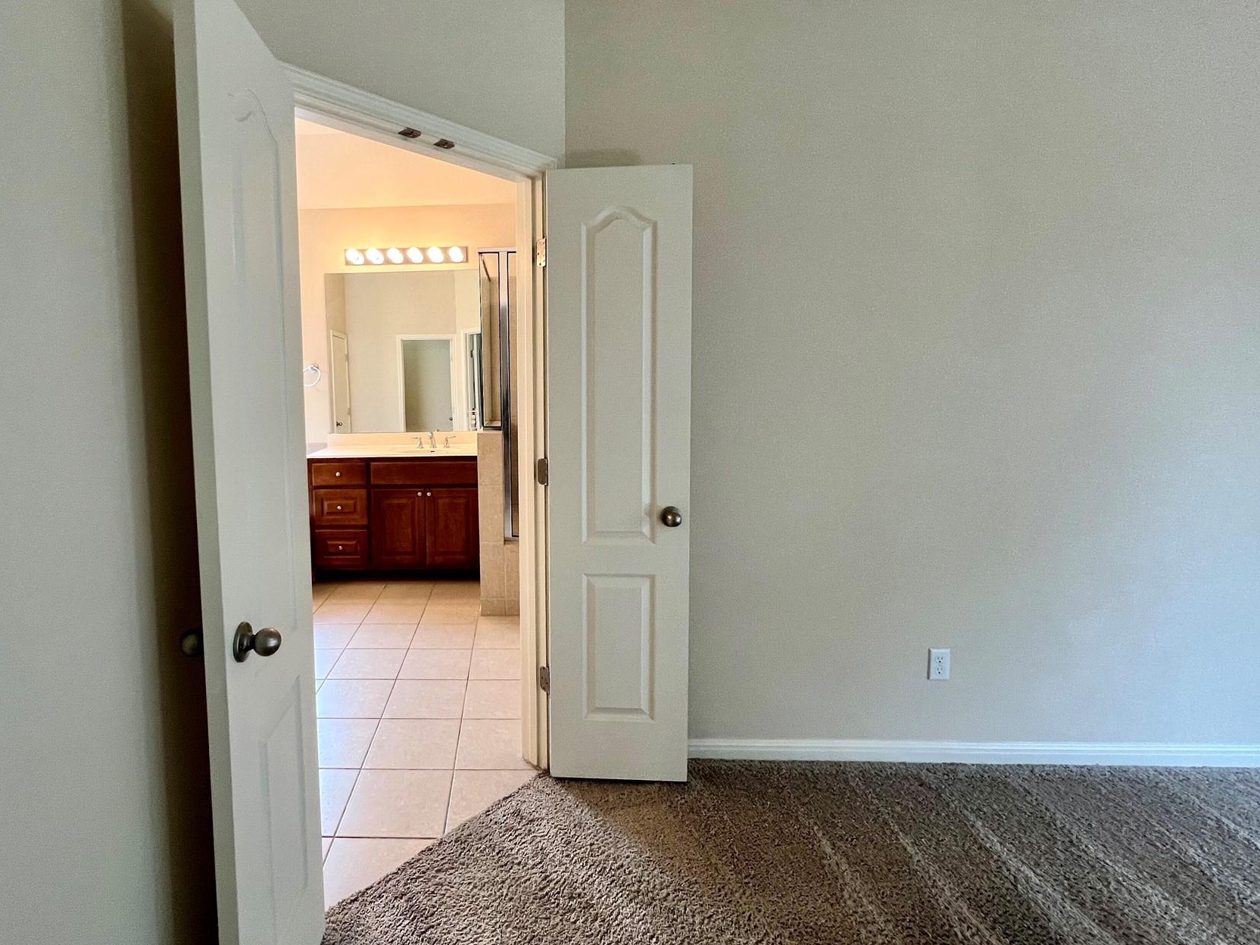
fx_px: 582
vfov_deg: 77.9
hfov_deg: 93.0
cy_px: 427
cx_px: 492
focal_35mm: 16
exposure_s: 1/120
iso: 160
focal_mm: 1.57
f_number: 1.8
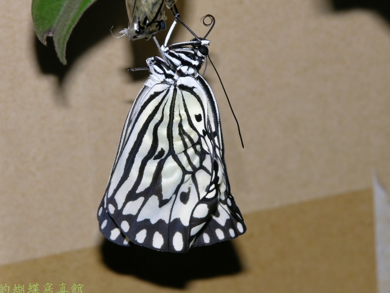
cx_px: 179
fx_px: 2727
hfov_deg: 8.2
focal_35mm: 242
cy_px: 137
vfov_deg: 6.1
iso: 50
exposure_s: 1/500
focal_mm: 52.4
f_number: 6.4
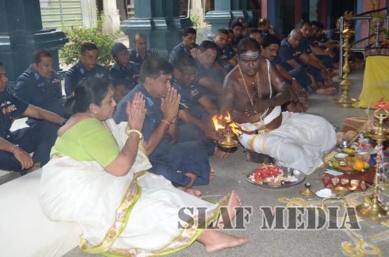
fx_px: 517
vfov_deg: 27.9
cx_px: 194
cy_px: 128
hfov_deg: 41.2
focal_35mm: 48
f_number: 4.5
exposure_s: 1/125
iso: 320
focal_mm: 32
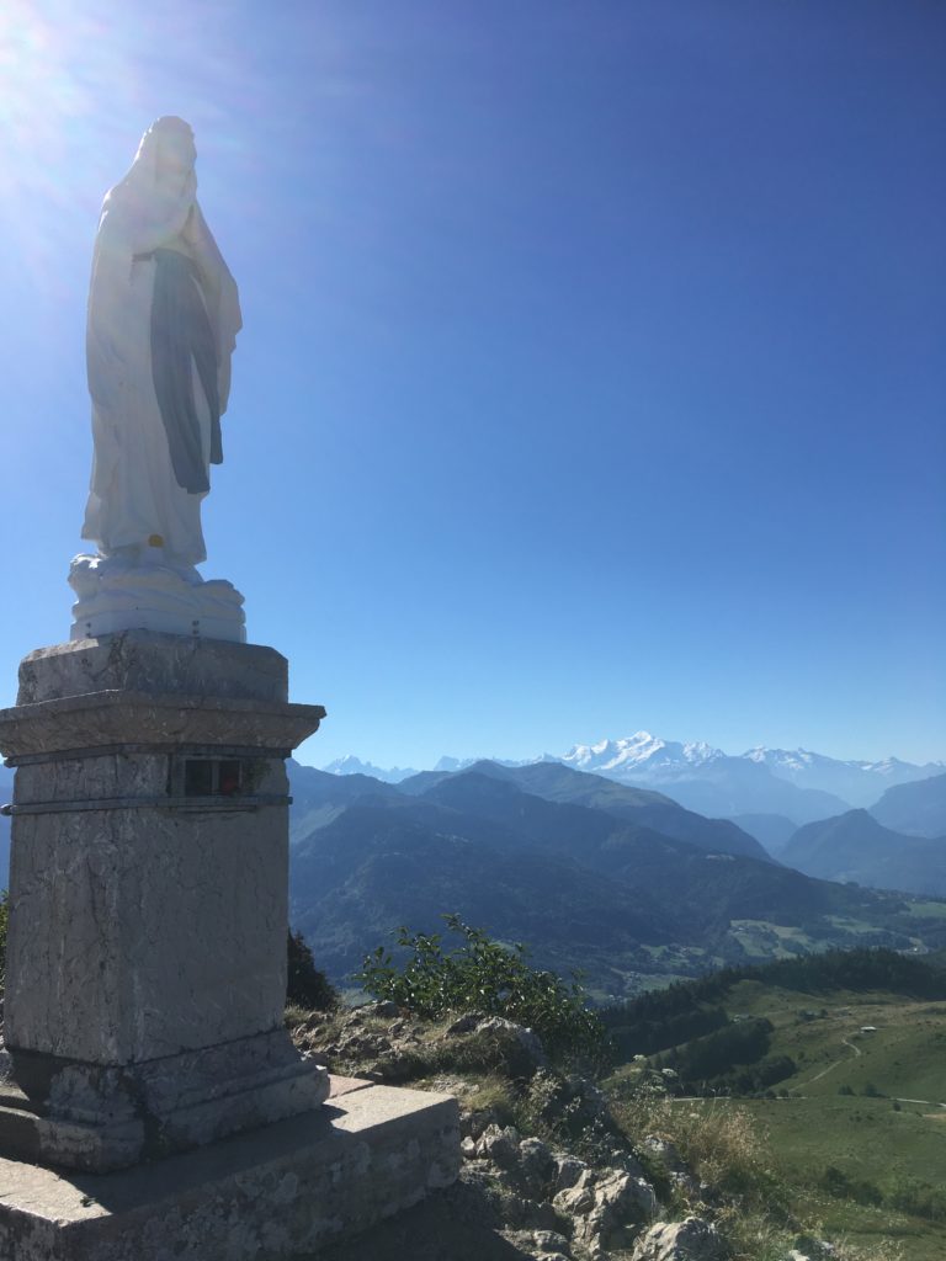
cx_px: 473
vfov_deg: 61.7
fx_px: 1057
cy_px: 630
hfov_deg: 48.2
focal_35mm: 29
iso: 25
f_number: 2.2
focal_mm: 4.15
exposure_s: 1/2331
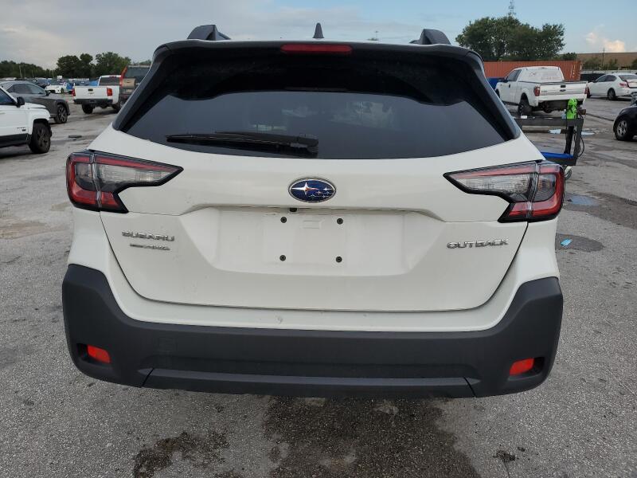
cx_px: 318
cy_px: 239
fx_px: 478
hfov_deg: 67.3
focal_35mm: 26
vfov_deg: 53.1
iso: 50
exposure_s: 1/1429
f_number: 1.5
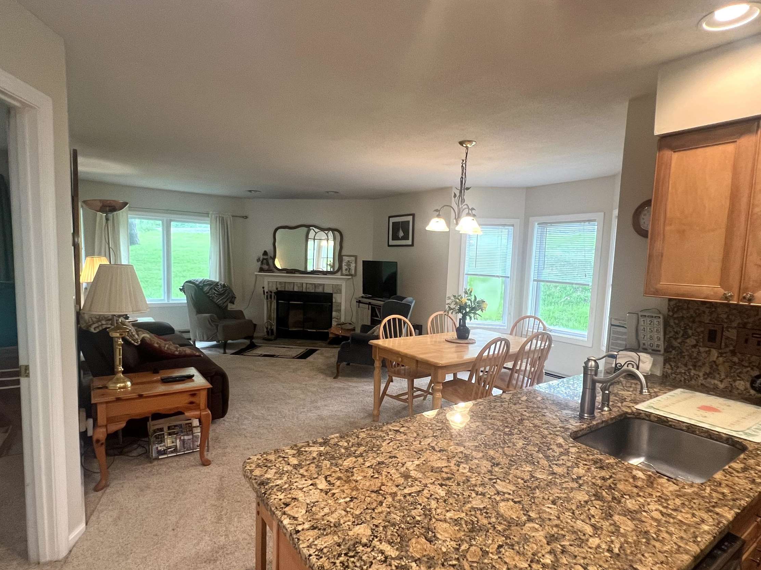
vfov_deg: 71.5
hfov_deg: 87.8
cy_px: 300
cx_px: 378
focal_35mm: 18
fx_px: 396
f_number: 1.8
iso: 160
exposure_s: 1/60
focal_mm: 1.57
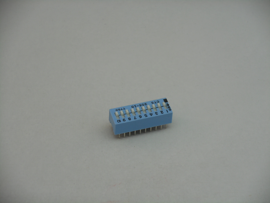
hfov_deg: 16.8
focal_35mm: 117
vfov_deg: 12.7
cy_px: 102
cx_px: 135
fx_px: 913
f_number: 5.9
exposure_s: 1/60
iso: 110
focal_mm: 20.9
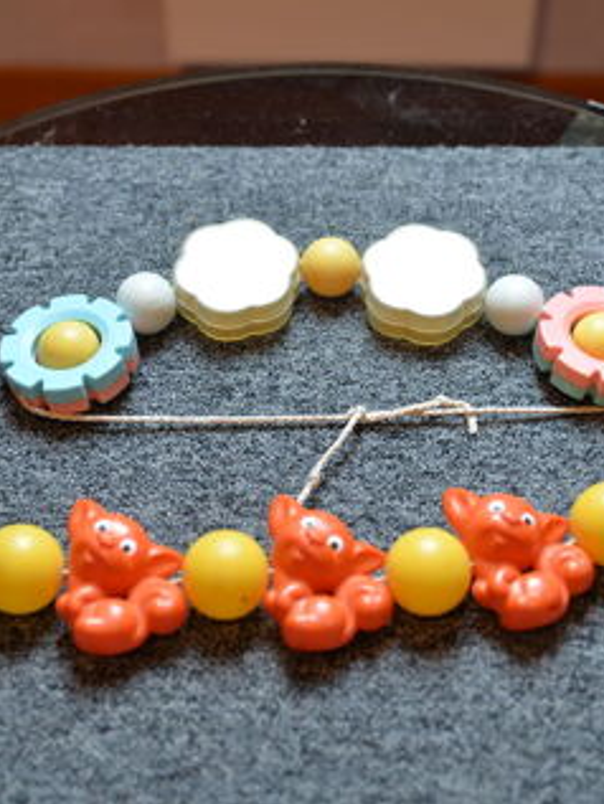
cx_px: 360
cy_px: 405
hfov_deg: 21.0
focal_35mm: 70
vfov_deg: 27.8
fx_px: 1627
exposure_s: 1/80
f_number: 4
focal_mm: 48
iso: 640
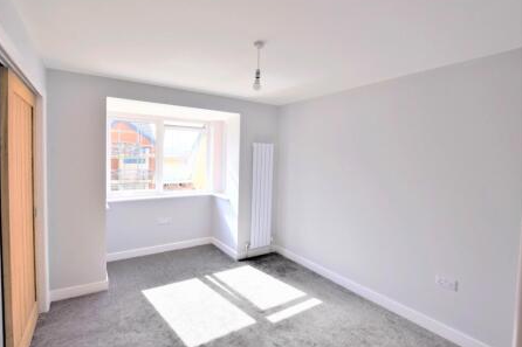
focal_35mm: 16
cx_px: 246
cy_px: 169
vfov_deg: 73.7
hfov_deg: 96.6
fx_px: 232
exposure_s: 1/250
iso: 220
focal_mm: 10
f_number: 8
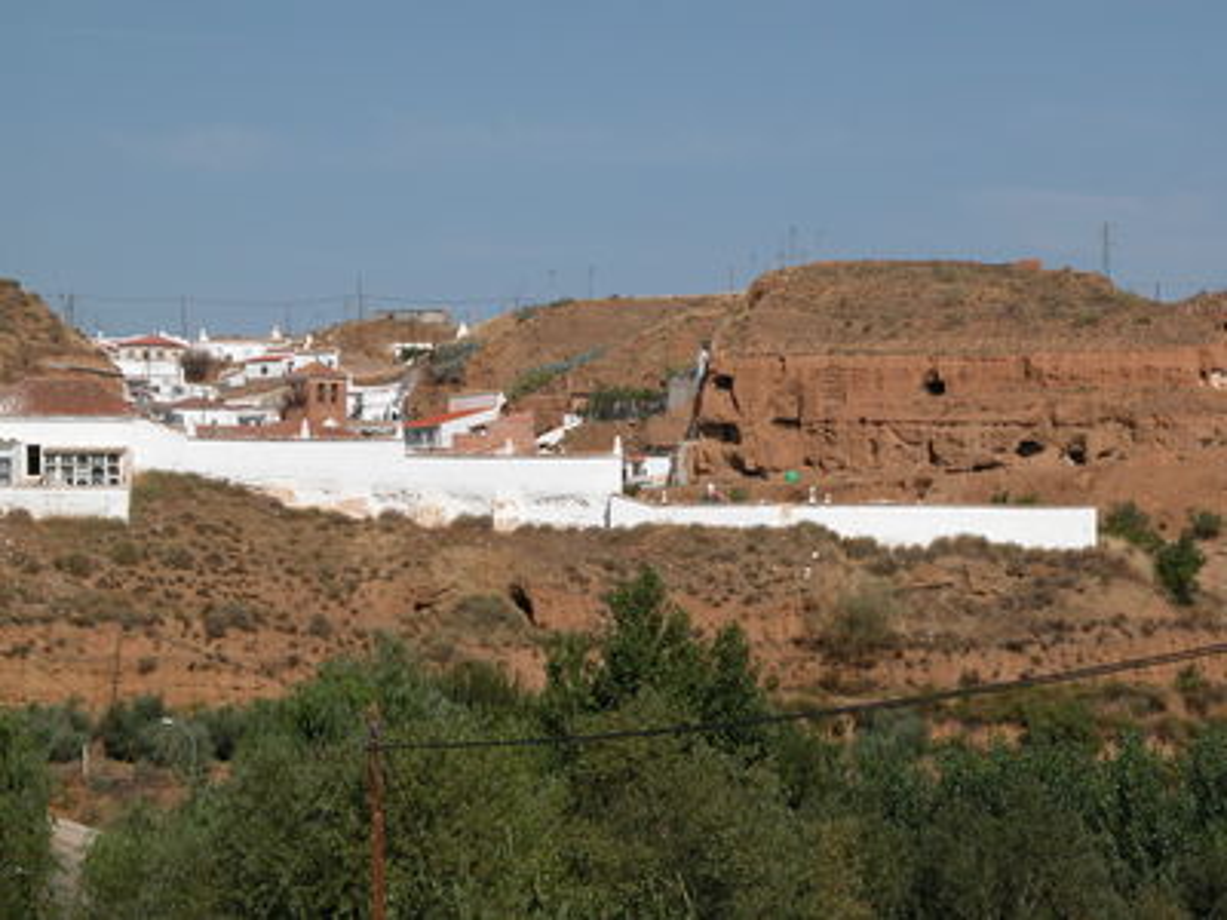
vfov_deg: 11.9
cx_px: 614
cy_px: 460
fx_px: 4431
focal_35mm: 125
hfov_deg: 15.8
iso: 100
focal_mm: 31.9
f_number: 6.7
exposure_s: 1/662
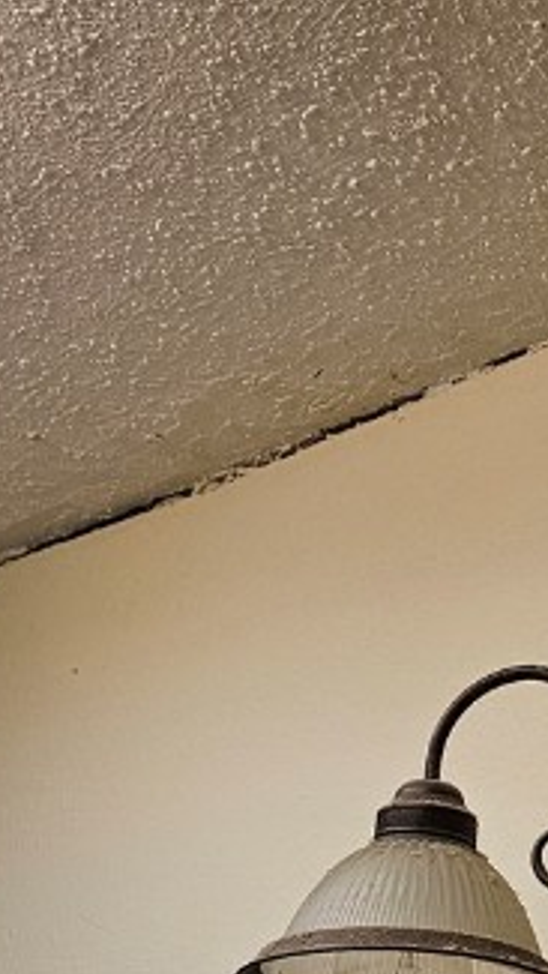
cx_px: 581
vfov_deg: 26.5
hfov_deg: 15.0
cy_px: 713
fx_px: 2039
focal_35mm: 79
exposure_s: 1/120
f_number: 1.7
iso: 50
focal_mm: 6.3
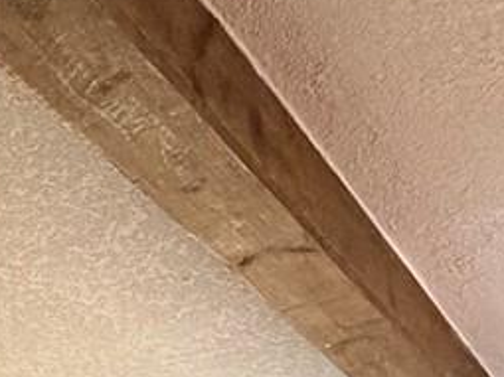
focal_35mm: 88
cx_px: -374
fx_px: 1281
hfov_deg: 18.2
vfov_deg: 13.1
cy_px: 870
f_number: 2.2
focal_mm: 2.22
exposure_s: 1/60
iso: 400
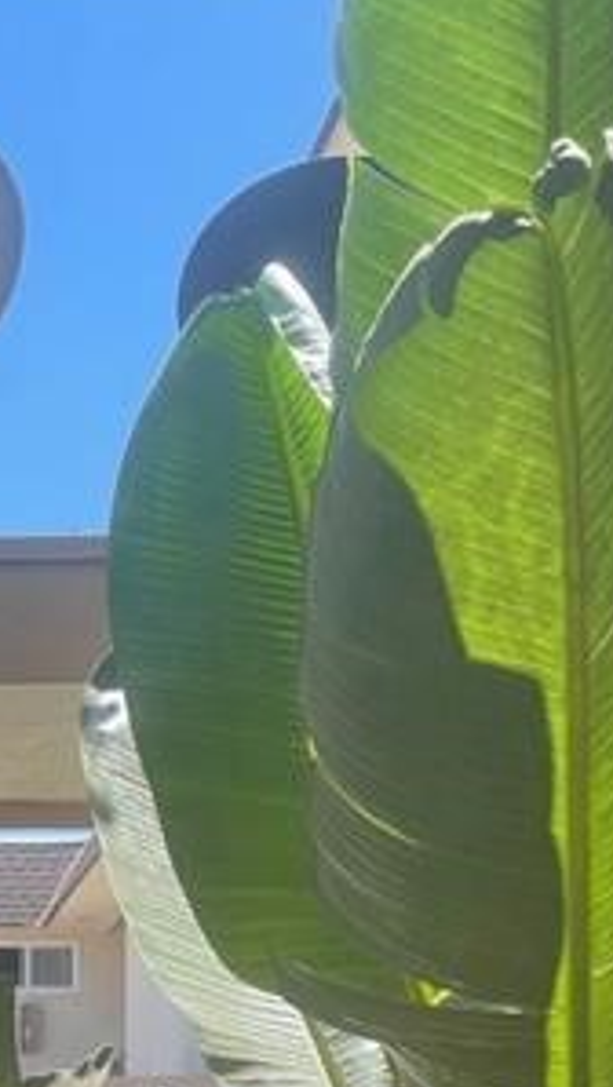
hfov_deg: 15.8
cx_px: -150
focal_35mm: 73
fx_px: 2106
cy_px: 1364
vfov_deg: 25.4
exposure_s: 1/932
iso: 32
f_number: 1.6
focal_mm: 4.2
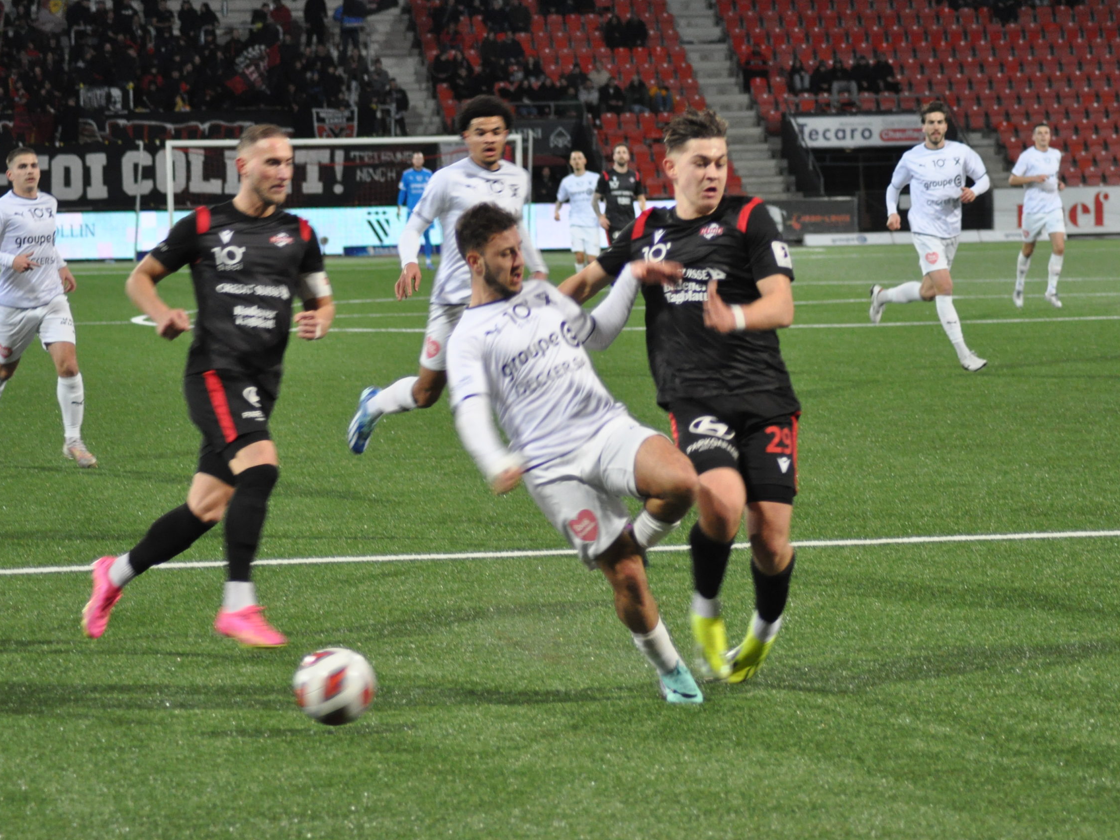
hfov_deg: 12.7
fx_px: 5033
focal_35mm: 156
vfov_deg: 9.5
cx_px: 601
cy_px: 419
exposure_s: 1/200
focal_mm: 95
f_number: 4
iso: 1600
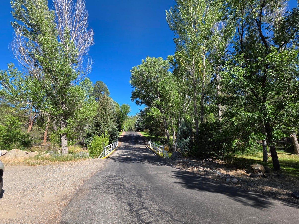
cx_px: 158
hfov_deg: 98.1
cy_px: 109
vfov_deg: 81.7
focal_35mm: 15
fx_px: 130
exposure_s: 1/1339
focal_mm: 2.2
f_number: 1.9
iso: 40
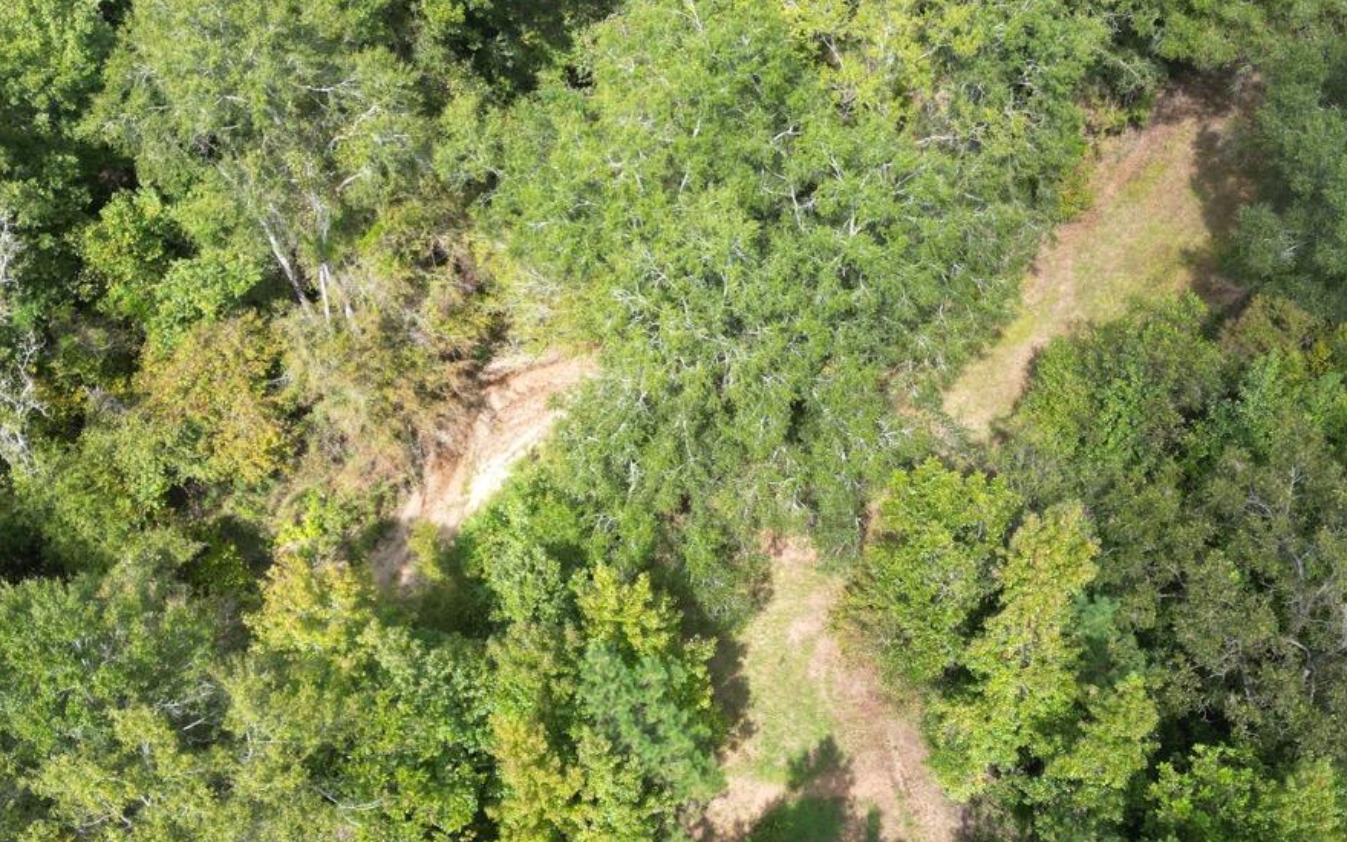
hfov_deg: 52.5
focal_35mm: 37
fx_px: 1358
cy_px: 550
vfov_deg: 34.2
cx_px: 796
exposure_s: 1/800
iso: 100
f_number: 1.7
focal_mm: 6.72
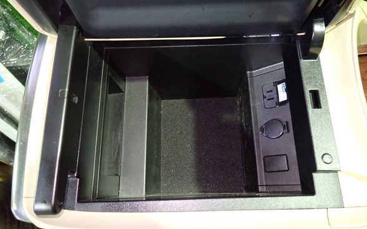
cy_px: 109
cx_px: 183
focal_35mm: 27
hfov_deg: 68.4
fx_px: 270
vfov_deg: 46.0
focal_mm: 4.5
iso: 800
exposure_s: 1/20
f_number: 2
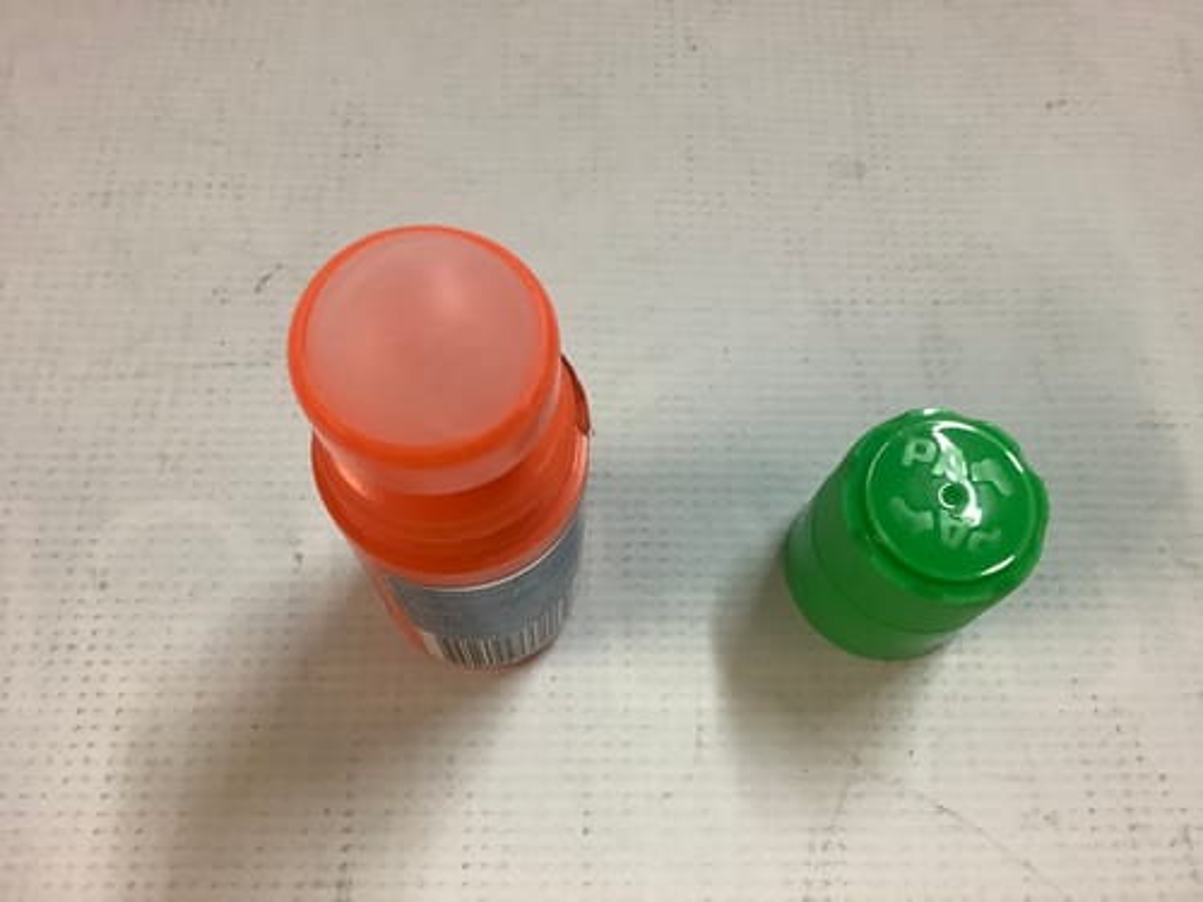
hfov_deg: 58.4
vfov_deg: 45.4
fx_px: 1077
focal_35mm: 31
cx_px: 602
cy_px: 451
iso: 125
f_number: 2.4
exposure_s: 1/50
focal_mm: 3.3
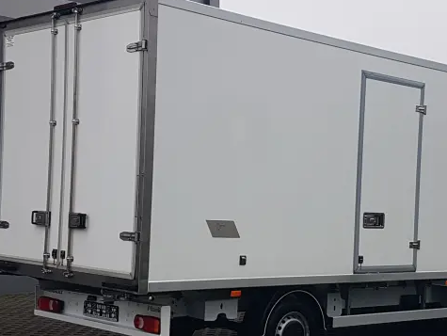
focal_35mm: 35
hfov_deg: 52.0
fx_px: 452
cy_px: 193
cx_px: 282
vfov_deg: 40.6
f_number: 1.7
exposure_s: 1/168
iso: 40
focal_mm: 4.2
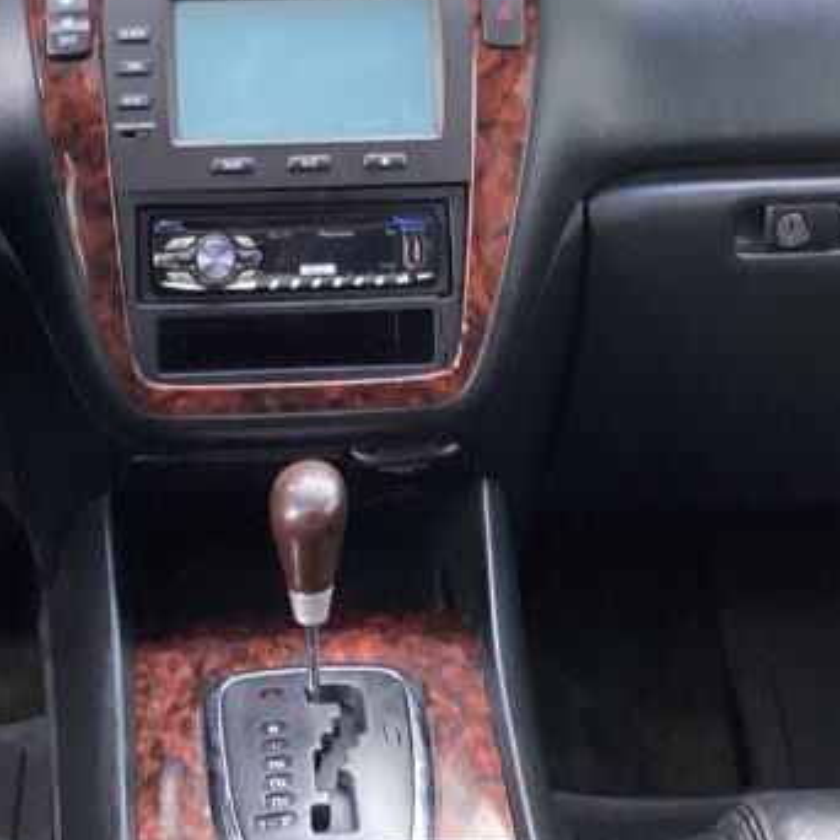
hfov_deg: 21.1
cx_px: 344
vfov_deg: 20.7
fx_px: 2251
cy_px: 79
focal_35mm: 82
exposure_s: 1/60
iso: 100
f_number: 2.4
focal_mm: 3.3
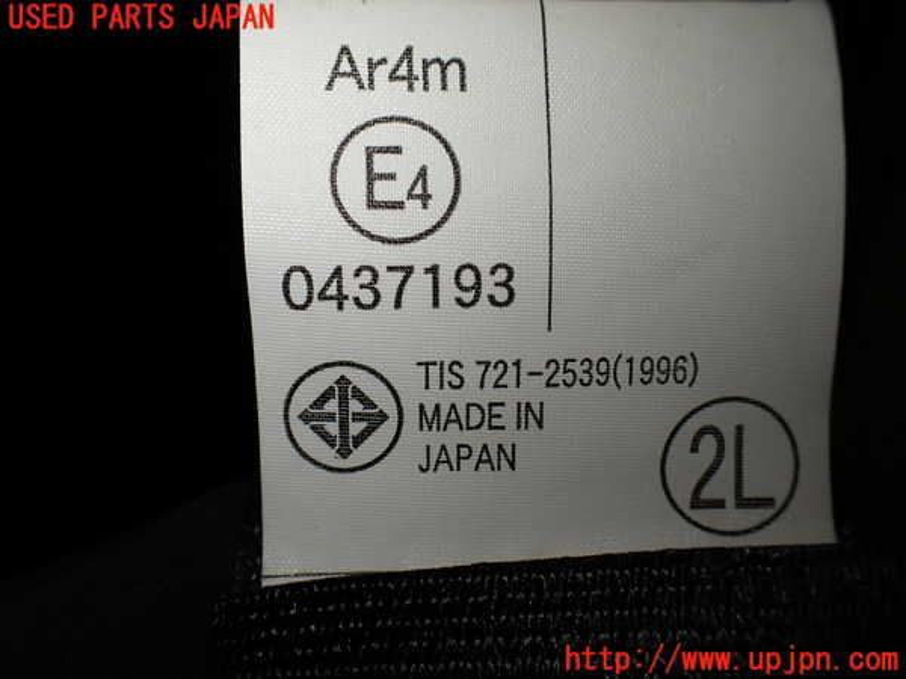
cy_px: 340
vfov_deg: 46.8
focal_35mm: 30
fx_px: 785
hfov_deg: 60.0
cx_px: 453
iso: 100
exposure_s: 1/160
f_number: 3.2
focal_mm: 5.4
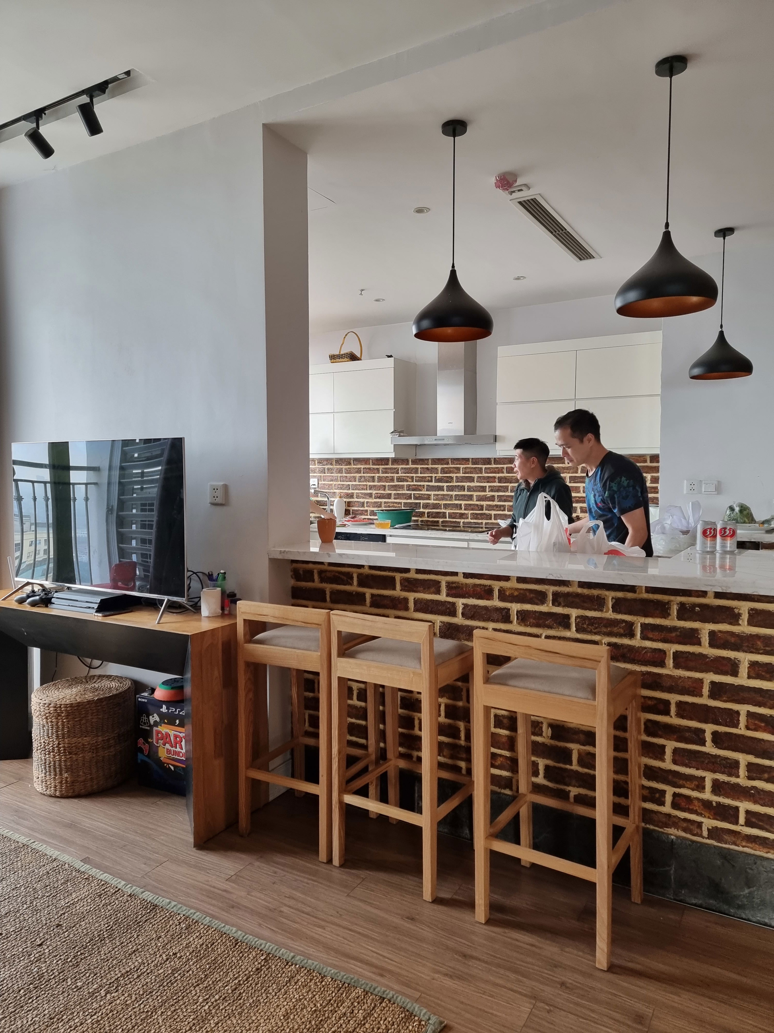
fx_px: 716
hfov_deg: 56.8
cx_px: 387
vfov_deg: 71.6
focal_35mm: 24
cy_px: 516
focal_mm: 6.7
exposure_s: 1/100
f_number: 1.8
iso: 200
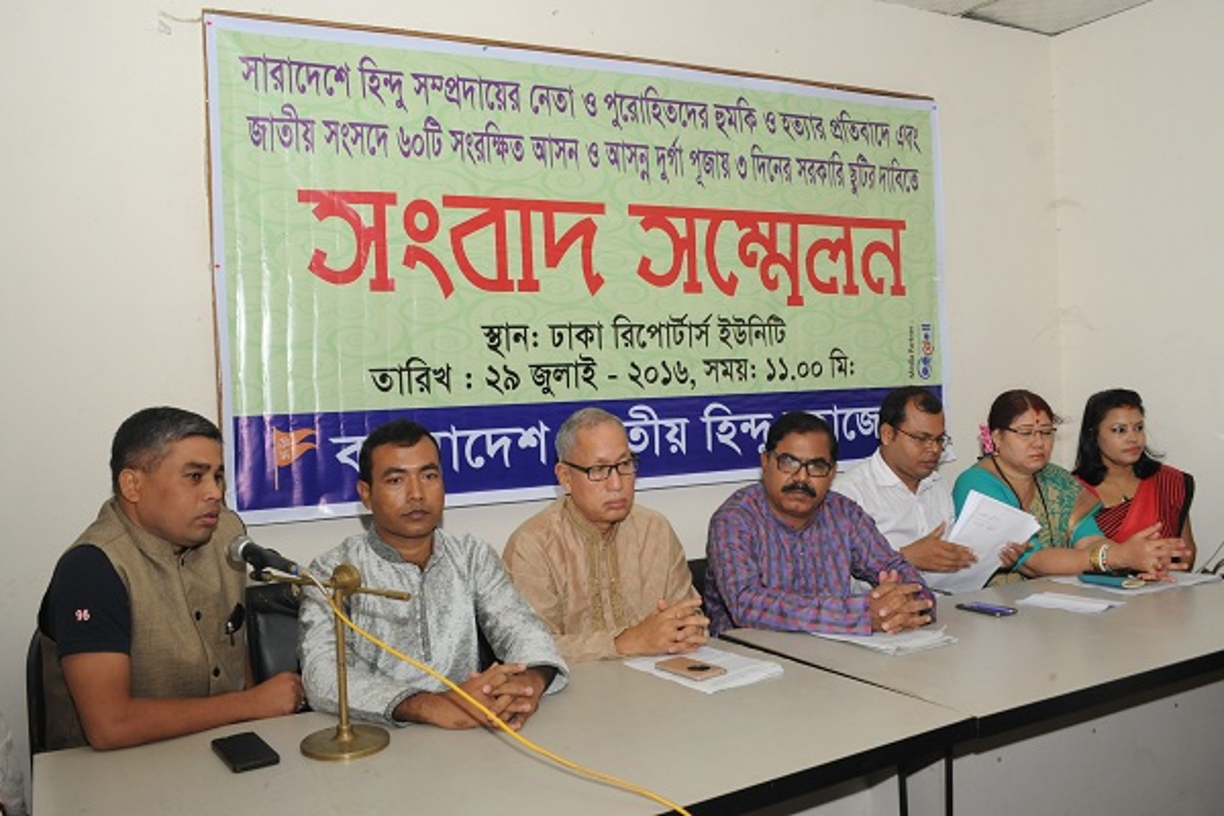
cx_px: 612
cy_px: 408
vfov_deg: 43.6
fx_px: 1020
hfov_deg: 61.9
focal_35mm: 30
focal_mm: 20
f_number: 7.1
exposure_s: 1/160
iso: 800
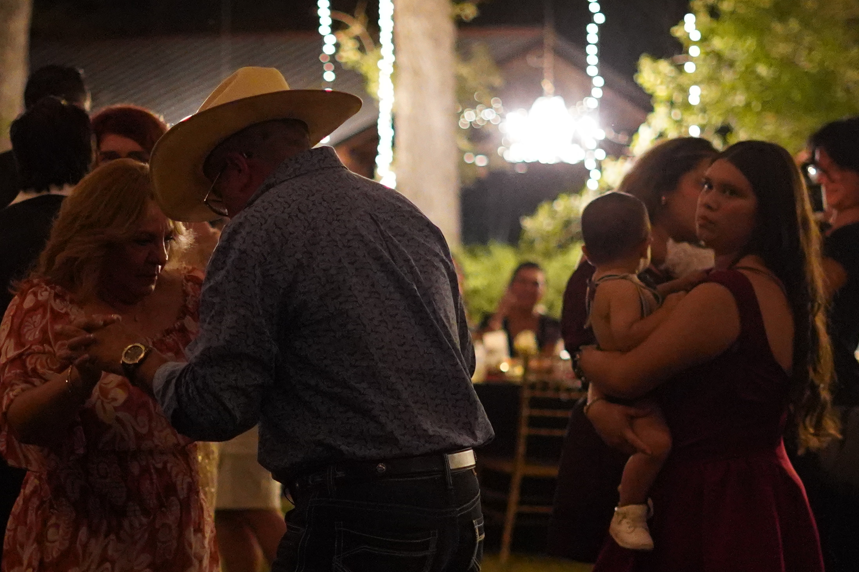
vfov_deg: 10.0
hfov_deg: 14.9
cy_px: 475
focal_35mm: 137
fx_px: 3269
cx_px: 258
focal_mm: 50
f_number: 1.8
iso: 8000
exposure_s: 1/100
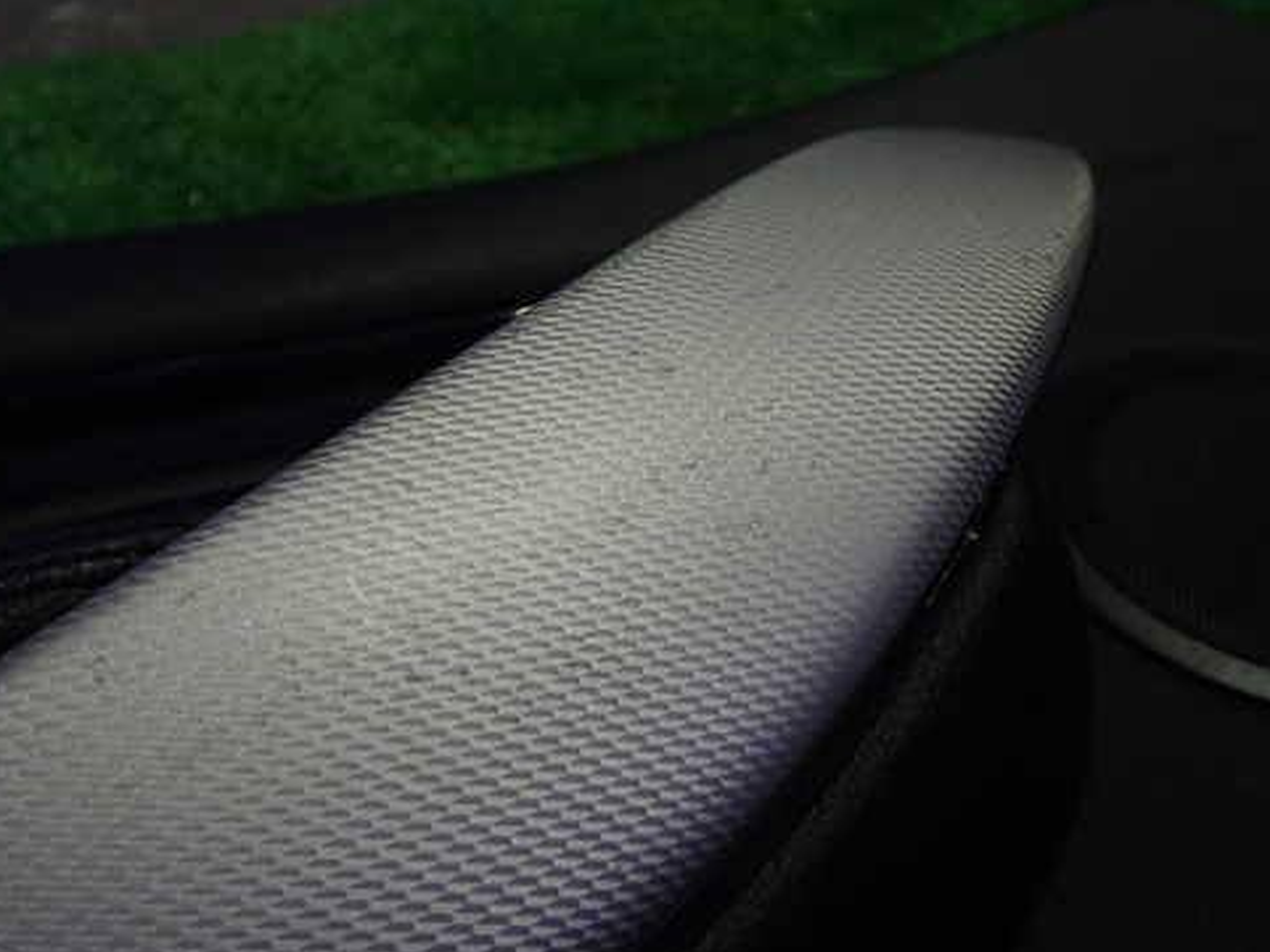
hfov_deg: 42.1
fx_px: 1651
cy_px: 463
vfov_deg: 32.2
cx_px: 675
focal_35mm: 45
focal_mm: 6.37
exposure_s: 1/40
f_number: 2.5
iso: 320
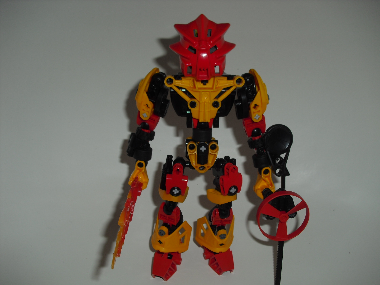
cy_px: 142
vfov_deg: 39.7
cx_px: 190
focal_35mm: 36
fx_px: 395
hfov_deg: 51.4
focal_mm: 6.3
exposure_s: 1/60
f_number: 3.1
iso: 64
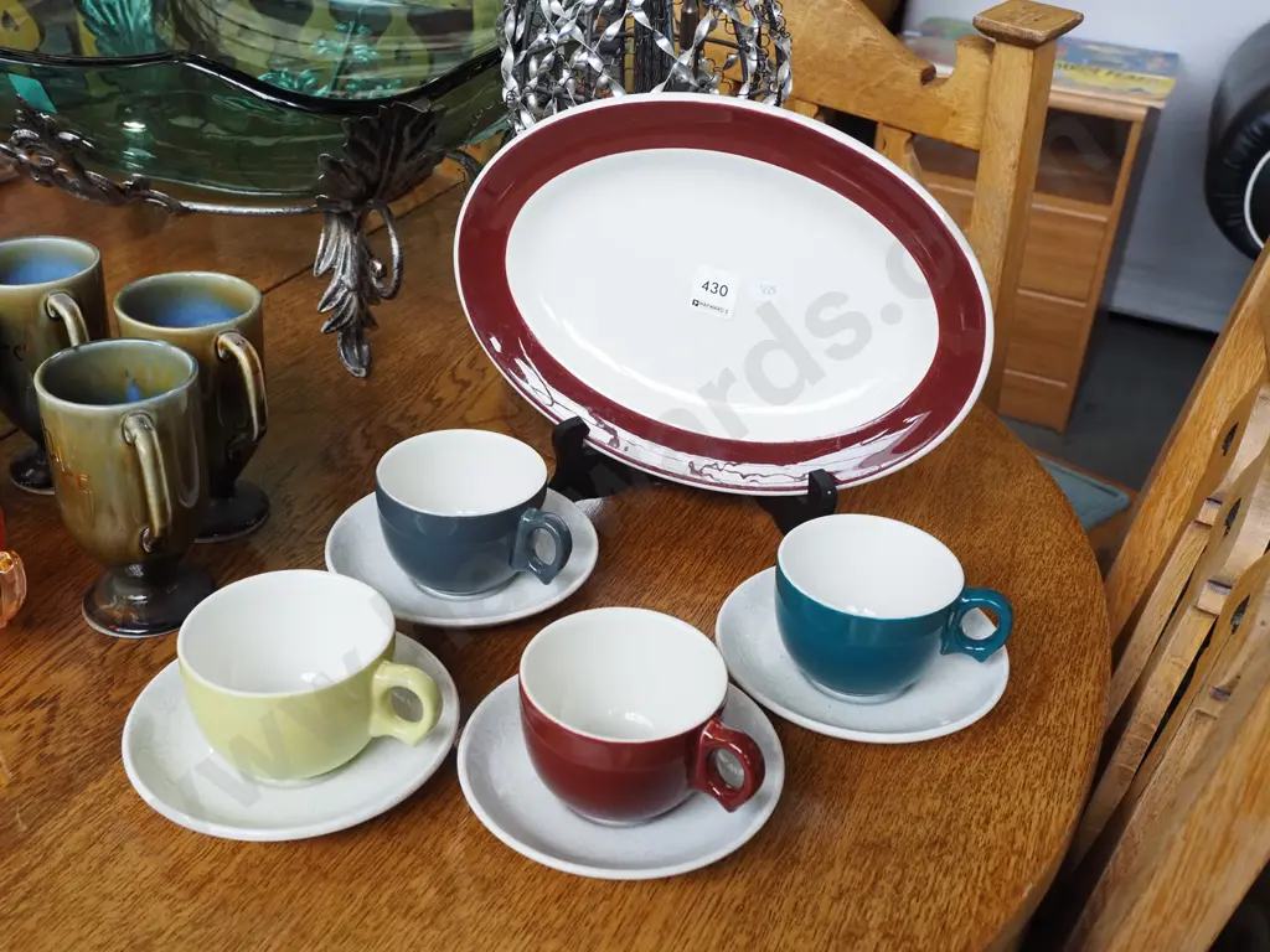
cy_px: 476
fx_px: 1321
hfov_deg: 51.4
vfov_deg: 39.7
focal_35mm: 36
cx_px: 635
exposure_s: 1/400
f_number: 5.6
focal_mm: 18
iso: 2500
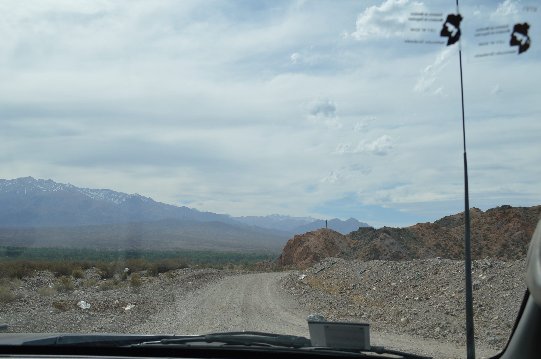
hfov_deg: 53.2
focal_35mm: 36
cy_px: 180
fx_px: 541
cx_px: 270
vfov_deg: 36.8
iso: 100
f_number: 9
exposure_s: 1/320
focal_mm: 24
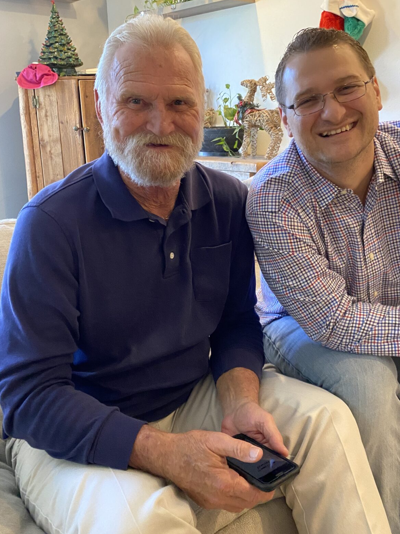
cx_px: 236
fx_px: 493
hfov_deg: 44.0
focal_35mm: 32
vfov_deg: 56.5
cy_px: 224
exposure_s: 1/60
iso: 400
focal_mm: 4.25
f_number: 1.8
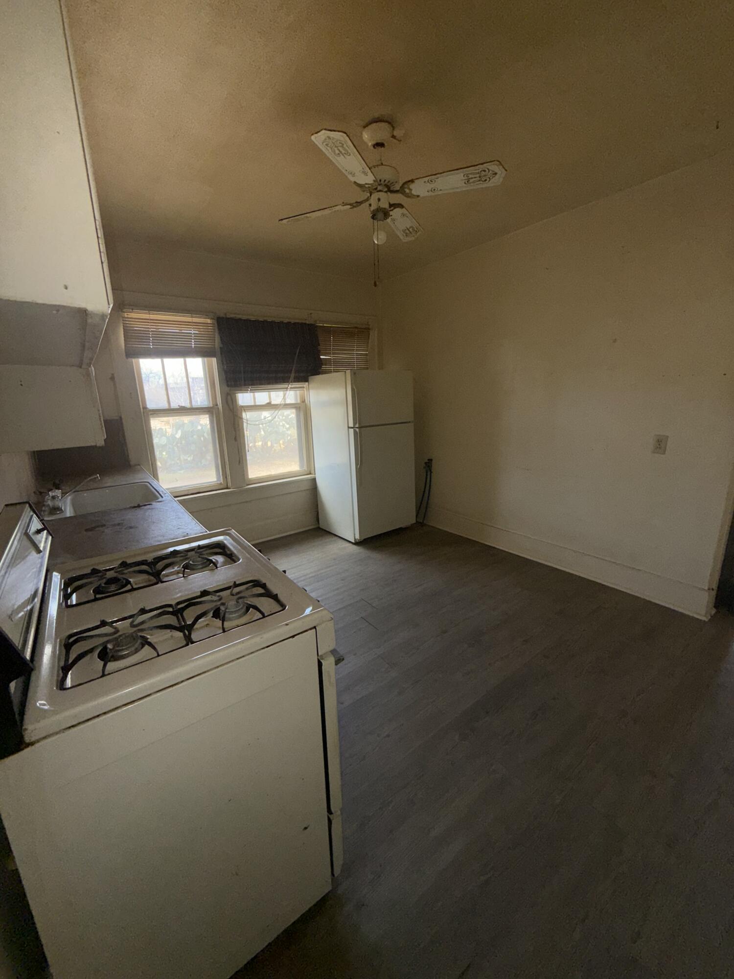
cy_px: 490
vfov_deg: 102.1
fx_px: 396
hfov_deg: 85.7
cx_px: 367
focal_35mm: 14
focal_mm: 2.22
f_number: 2.2
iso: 32
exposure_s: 1/122
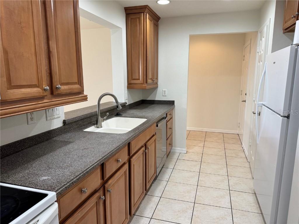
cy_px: 112
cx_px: 150
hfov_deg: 71.6
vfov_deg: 56.8
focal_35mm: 24
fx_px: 207
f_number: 1.78
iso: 160
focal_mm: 6.76
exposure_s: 1/120
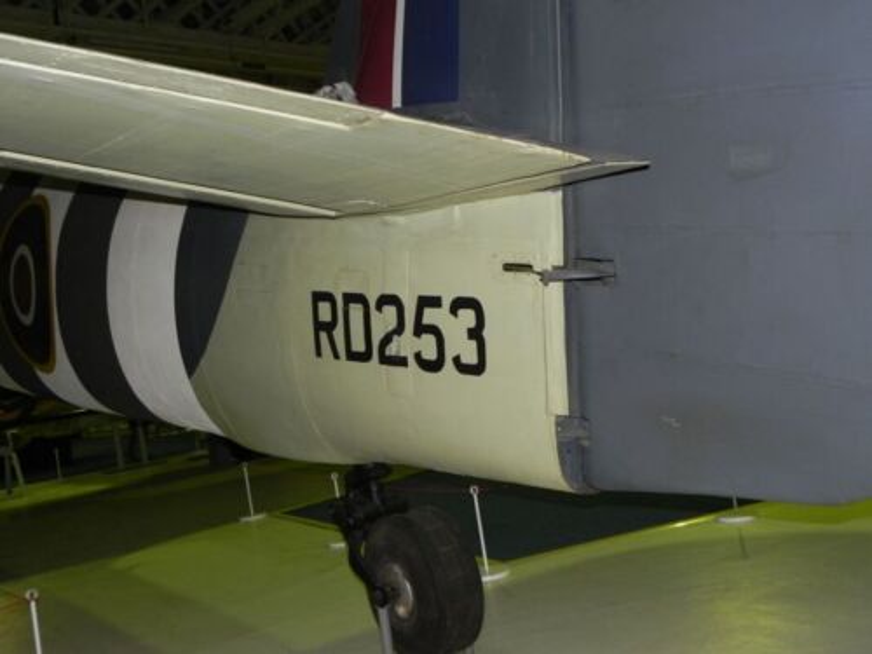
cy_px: 327
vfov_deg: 35.1
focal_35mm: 41
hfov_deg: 45.8
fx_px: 1033
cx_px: 436
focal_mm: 7.3
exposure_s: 1/30
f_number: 3.2
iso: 200
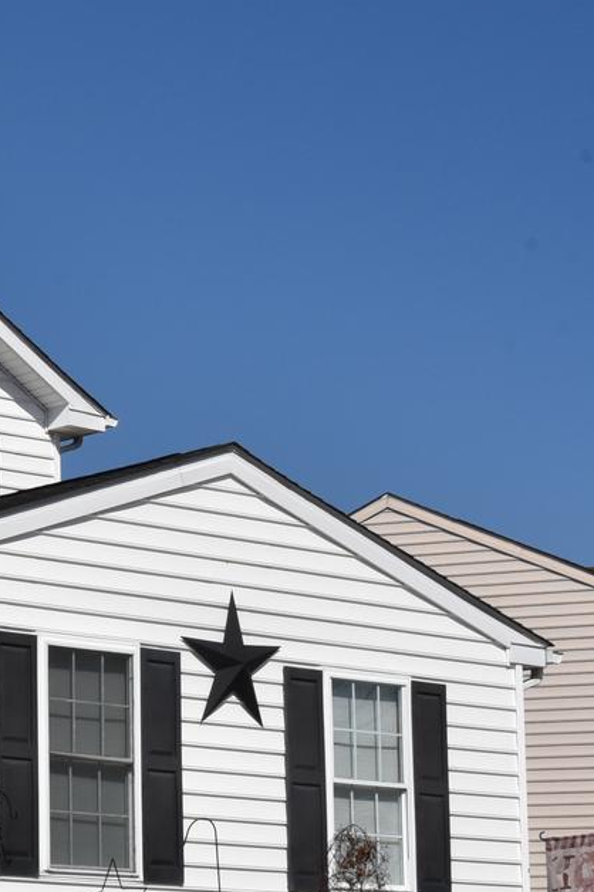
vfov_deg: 18.3
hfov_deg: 11.3
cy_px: 711
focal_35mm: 111
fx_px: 2750
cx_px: -530
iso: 800
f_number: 16
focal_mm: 34
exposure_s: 1/1000
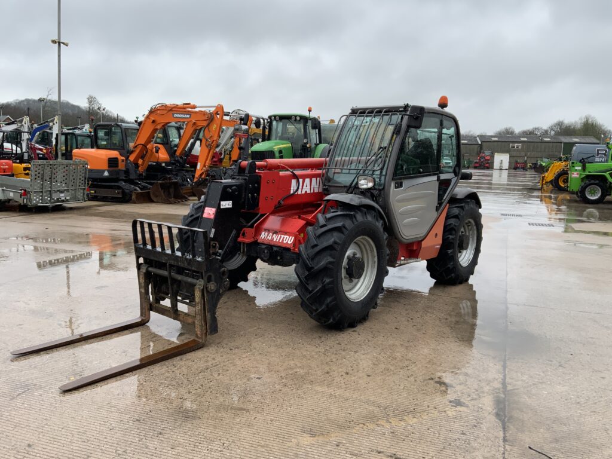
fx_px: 513
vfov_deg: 48.2
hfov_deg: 61.7
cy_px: 230
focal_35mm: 29
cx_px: 306
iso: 16
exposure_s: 1/351
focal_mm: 3
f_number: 1.8
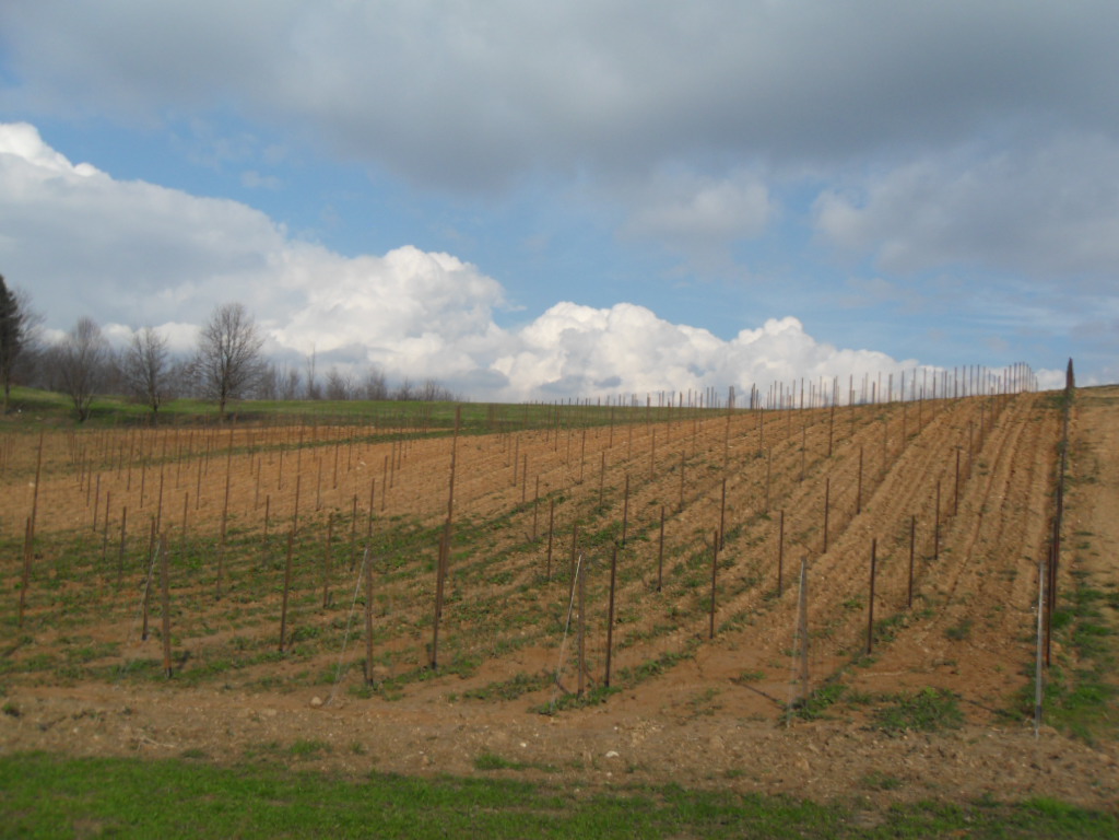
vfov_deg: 40.7
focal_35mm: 35
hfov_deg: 52.6
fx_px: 1131
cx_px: 560
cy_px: 420
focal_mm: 6.3
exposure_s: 1/250
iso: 80
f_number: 8.2
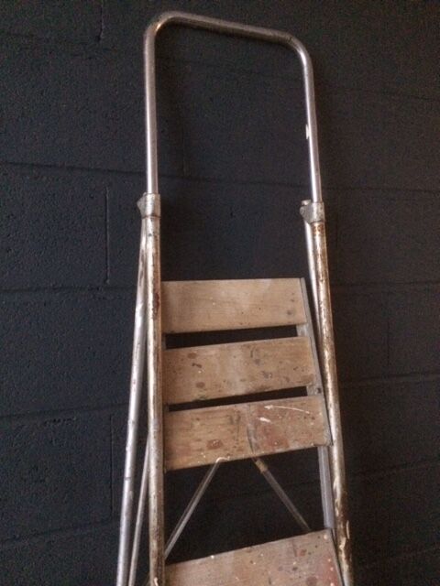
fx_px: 491
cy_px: 293
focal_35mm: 29
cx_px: 220
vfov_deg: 61.7
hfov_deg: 48.2
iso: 800
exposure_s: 1/17
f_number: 2.2
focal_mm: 4.15
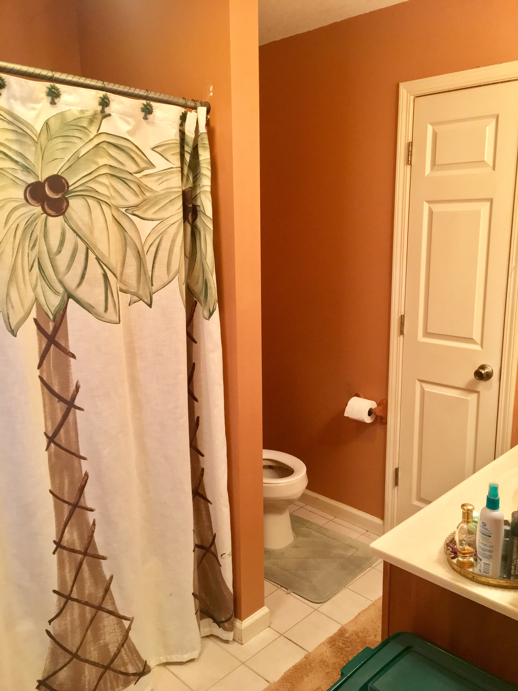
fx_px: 579
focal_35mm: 29
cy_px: 346
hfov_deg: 48.2
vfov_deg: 61.7
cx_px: 259
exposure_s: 1/24
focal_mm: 4.15
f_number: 2.2
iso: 200
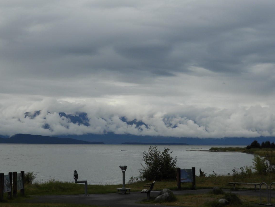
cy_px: 80
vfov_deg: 16.8
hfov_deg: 22.2
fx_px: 699
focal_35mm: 88
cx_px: 122
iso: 100
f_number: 4.5
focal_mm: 12.5
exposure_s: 1/1600
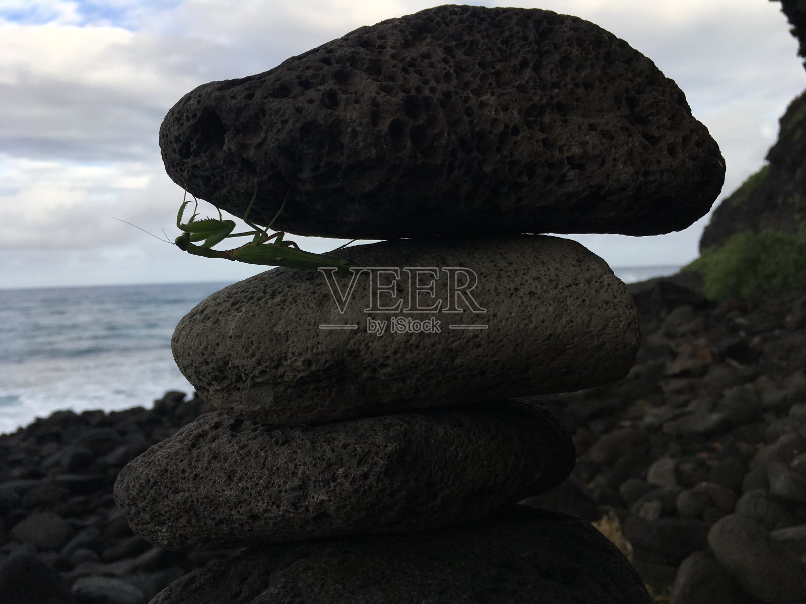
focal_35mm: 29
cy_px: 302
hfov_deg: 61.7
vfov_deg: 48.2
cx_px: 403
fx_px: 675
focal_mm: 4.15
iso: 25
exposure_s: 1/810
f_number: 2.2
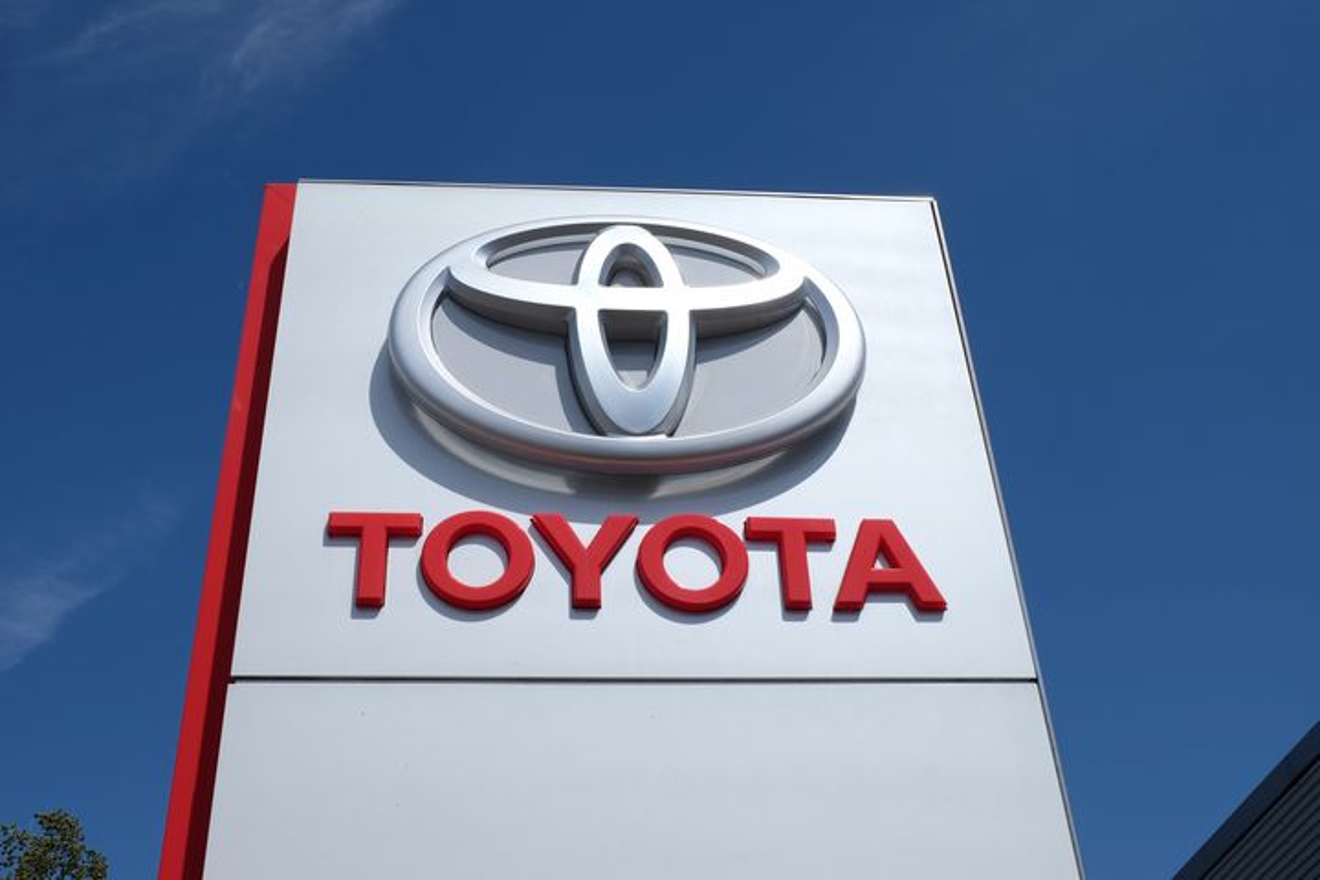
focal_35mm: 42
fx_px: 1540
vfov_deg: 31.9
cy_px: 440
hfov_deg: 46.4
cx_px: 660
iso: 200
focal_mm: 28.2
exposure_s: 1/400
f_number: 11
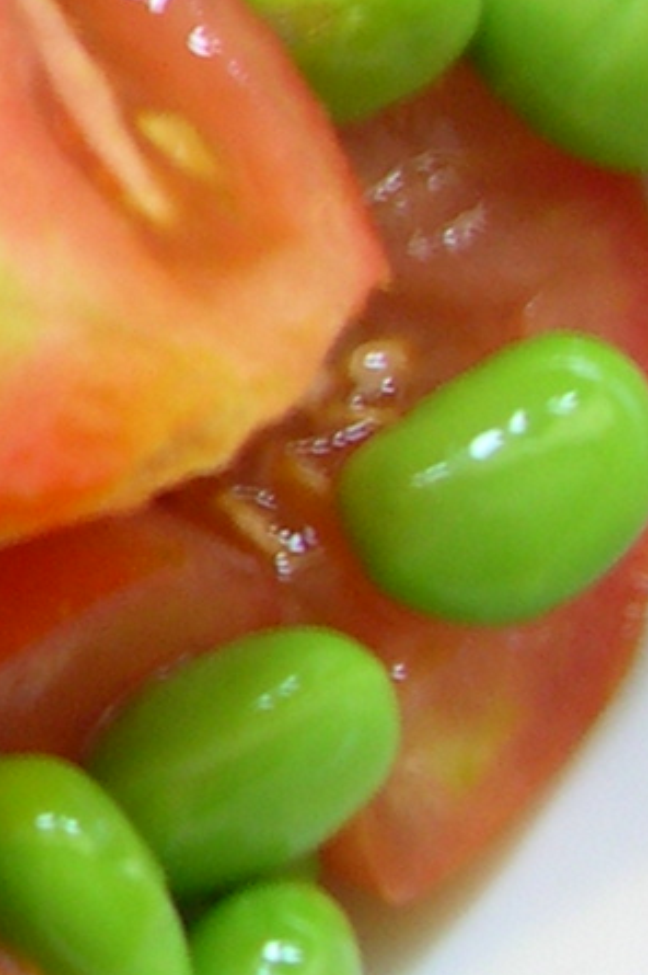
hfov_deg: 6.2
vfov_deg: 10.1
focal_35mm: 202
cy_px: 18
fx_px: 5462
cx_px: -1425
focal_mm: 8
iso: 100
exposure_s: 1/6.4
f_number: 2.8
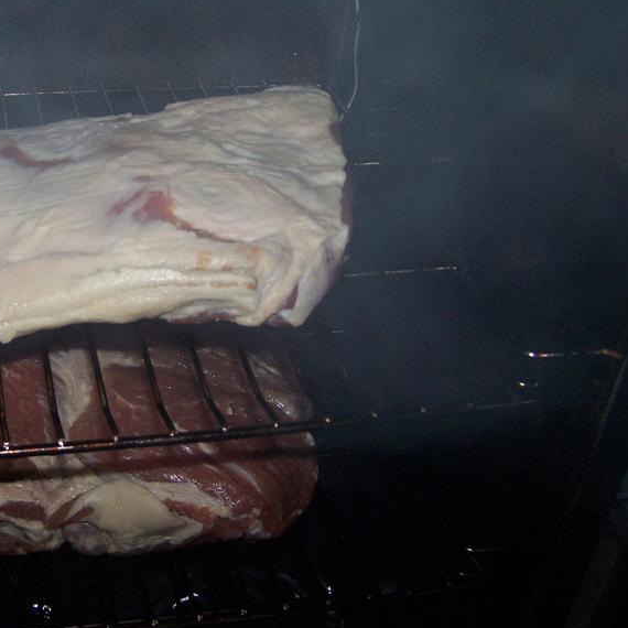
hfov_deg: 31.5
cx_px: 143
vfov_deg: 32.2
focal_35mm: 53
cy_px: 273
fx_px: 1088
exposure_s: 1/60
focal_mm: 6.3
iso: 140
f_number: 2.8
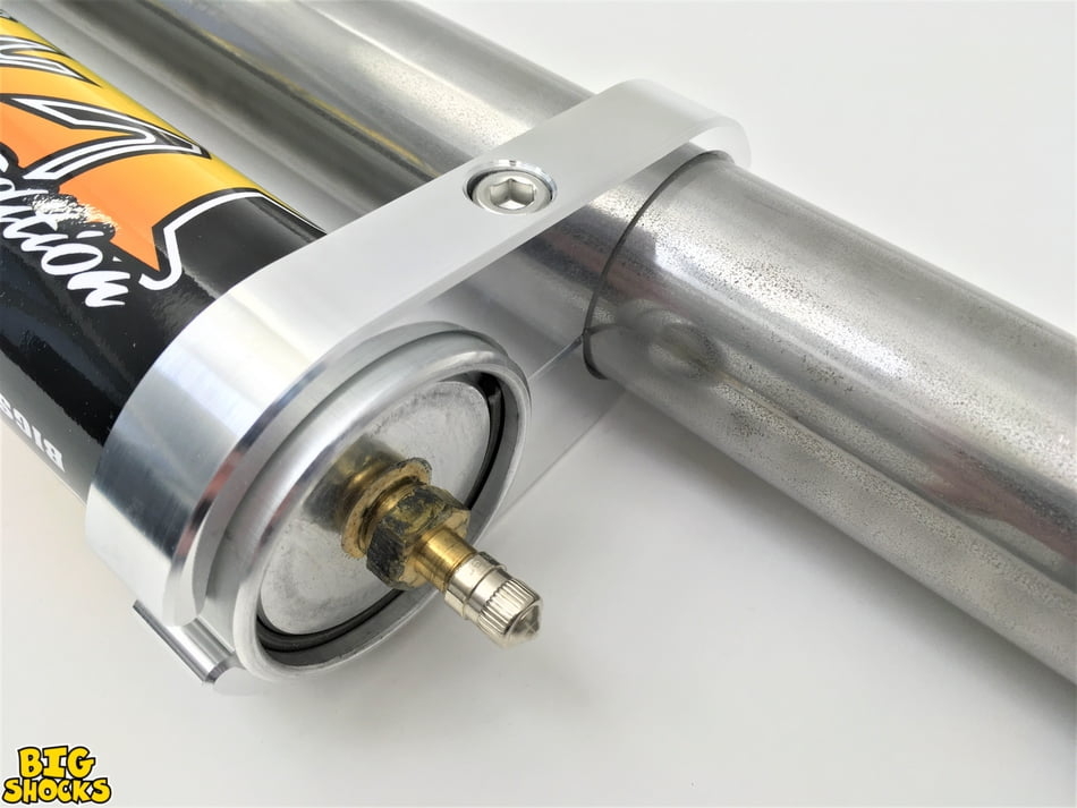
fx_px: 902
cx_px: 538
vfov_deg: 48.2
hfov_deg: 61.6
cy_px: 404
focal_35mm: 29
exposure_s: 1/120
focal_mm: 4.15
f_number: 2.2
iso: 40
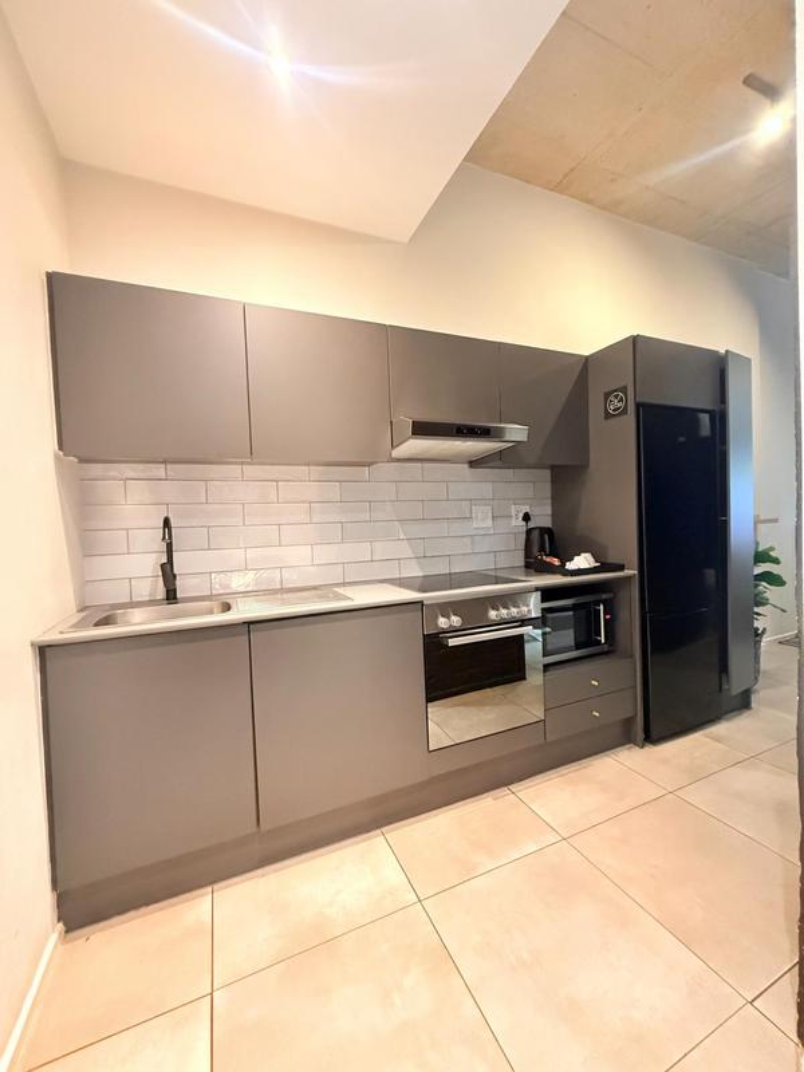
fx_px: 434
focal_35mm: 14
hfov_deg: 85.7
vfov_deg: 102.1
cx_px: 402
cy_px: 536
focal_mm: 2.22
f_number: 2.2
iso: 1000
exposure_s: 1/50
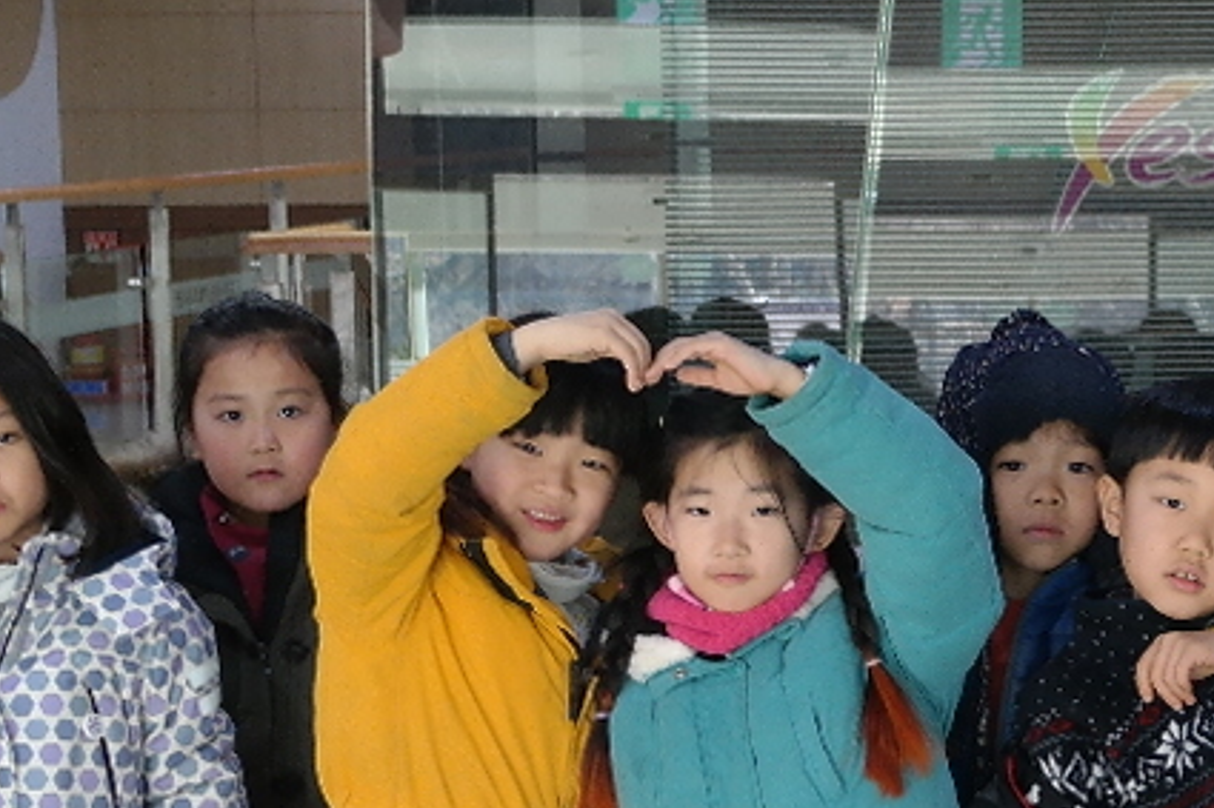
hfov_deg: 16.0
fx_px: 4112
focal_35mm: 122
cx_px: 1560
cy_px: 588
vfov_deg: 11.2
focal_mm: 20
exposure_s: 1/40
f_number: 3.5
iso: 800
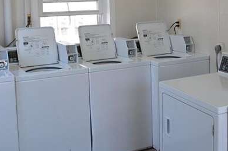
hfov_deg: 37.4
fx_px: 335
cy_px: 17
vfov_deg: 24.8
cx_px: 136
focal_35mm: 53
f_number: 7.1
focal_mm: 18
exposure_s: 1/200
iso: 1000
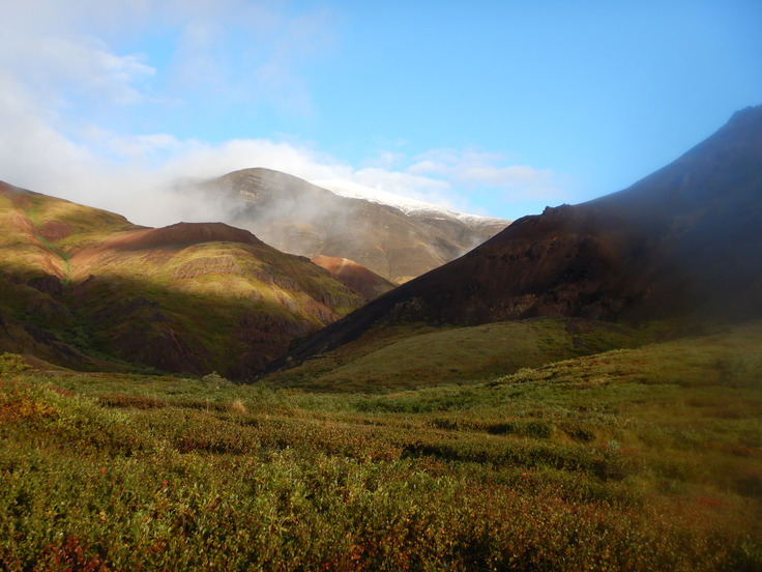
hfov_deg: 46.8
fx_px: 881
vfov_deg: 36.0
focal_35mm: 40
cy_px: 286
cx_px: 381
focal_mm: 7.2
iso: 125
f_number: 4.2
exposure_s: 1/400
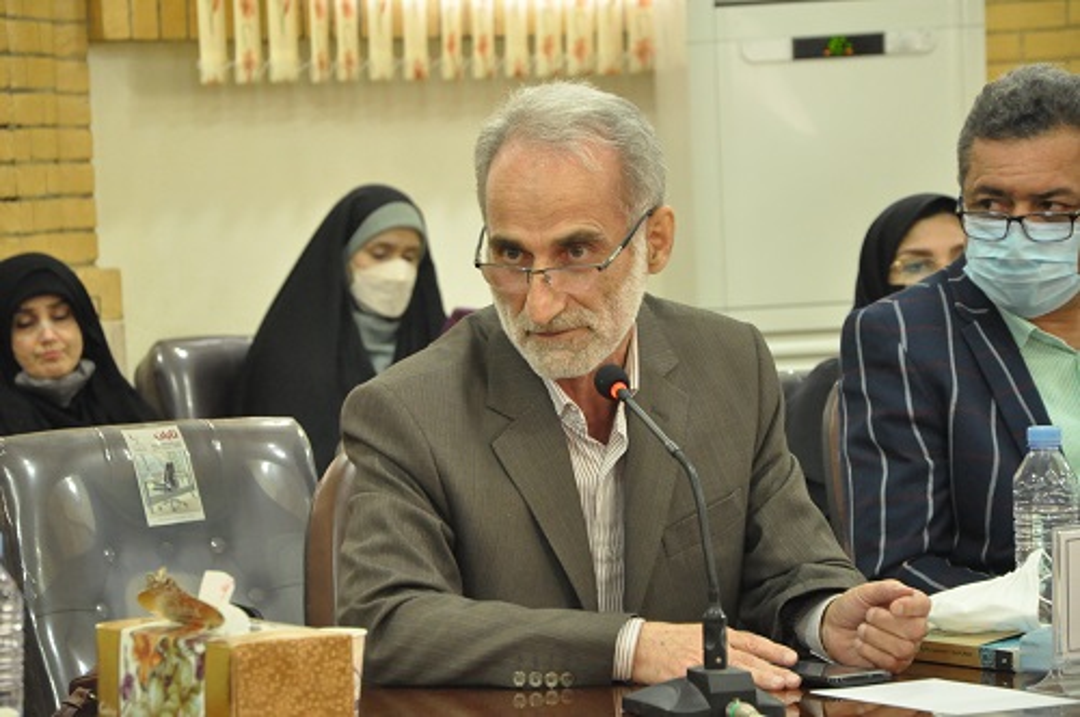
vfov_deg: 8.7
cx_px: 540
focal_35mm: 158
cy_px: 358
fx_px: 4719
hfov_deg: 13.1
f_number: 6.3
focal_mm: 105
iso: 3200
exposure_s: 1/50
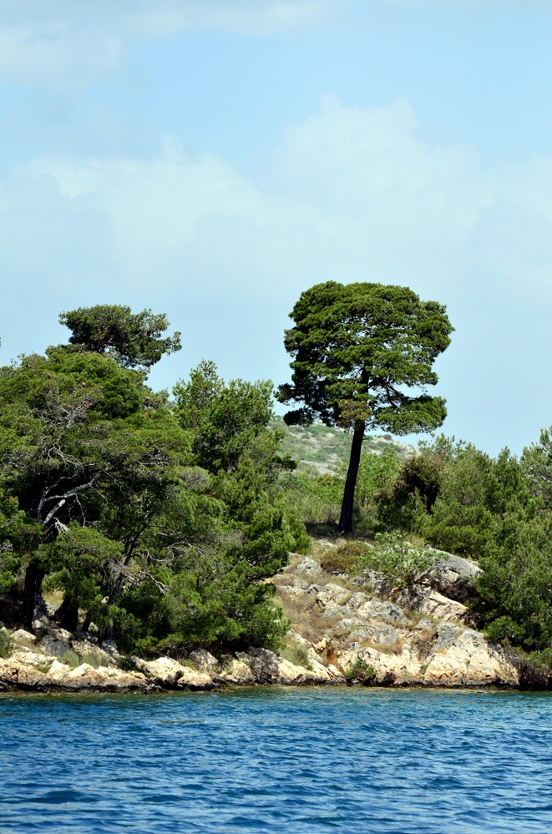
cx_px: 276
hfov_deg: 6.7
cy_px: 417
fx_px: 4682
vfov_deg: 10.2
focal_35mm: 202
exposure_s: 1/8000
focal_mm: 135
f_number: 4.8
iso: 1250
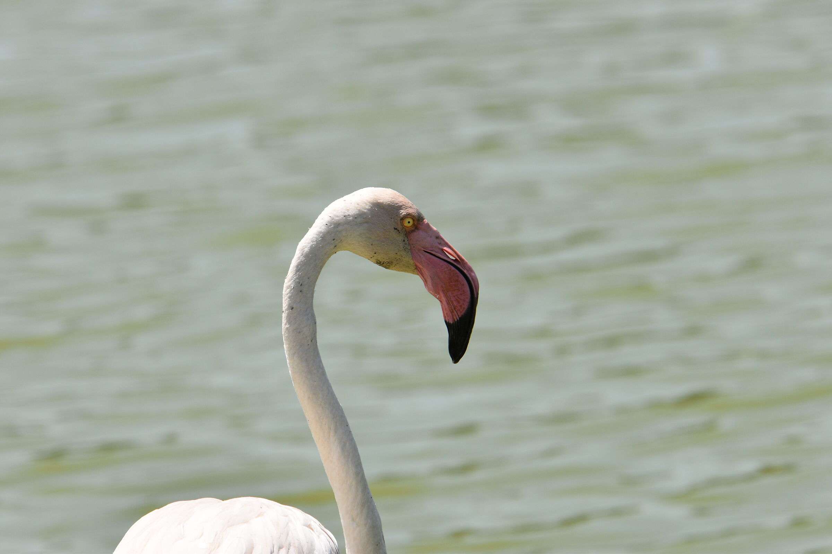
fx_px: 9706
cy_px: 277
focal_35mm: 420
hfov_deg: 4.9
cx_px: 416
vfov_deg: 3.3
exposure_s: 1/800
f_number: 7.1
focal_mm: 280
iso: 200
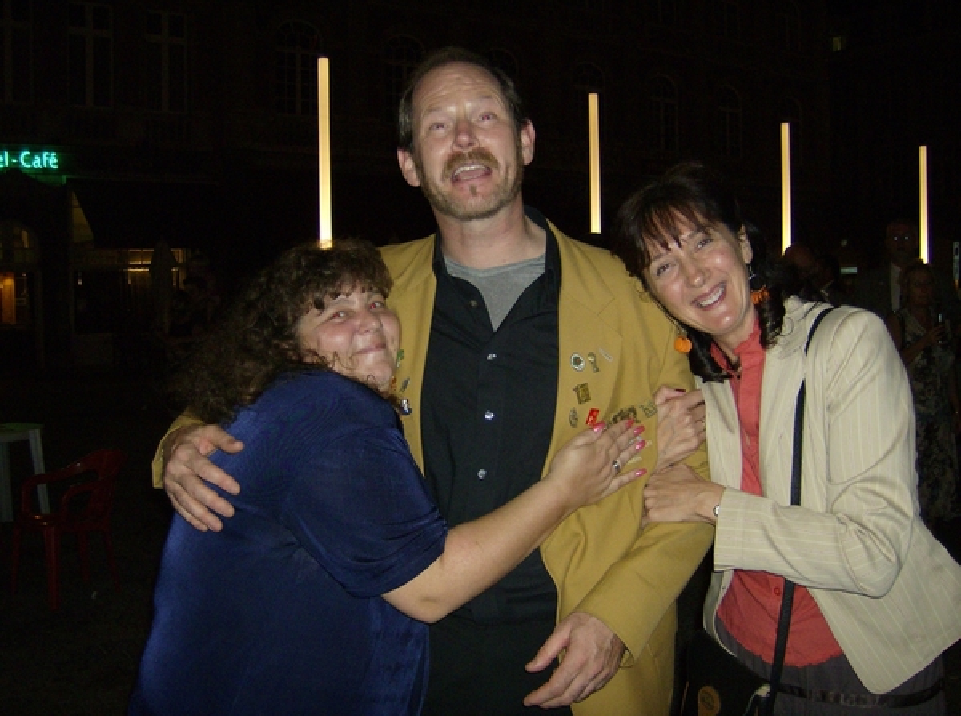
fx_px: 997
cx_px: 480
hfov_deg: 51.5
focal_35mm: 36
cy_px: 358
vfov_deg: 39.5
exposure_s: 1/60
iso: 200
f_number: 2.8
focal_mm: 6
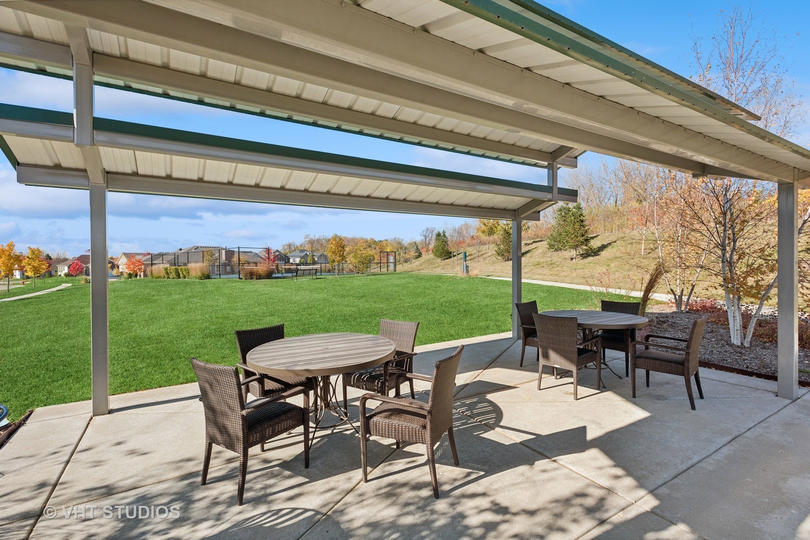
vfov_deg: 70.5
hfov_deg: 93.3
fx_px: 383
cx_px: 405
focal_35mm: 17
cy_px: 270
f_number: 8
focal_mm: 17
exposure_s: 1/500
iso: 400
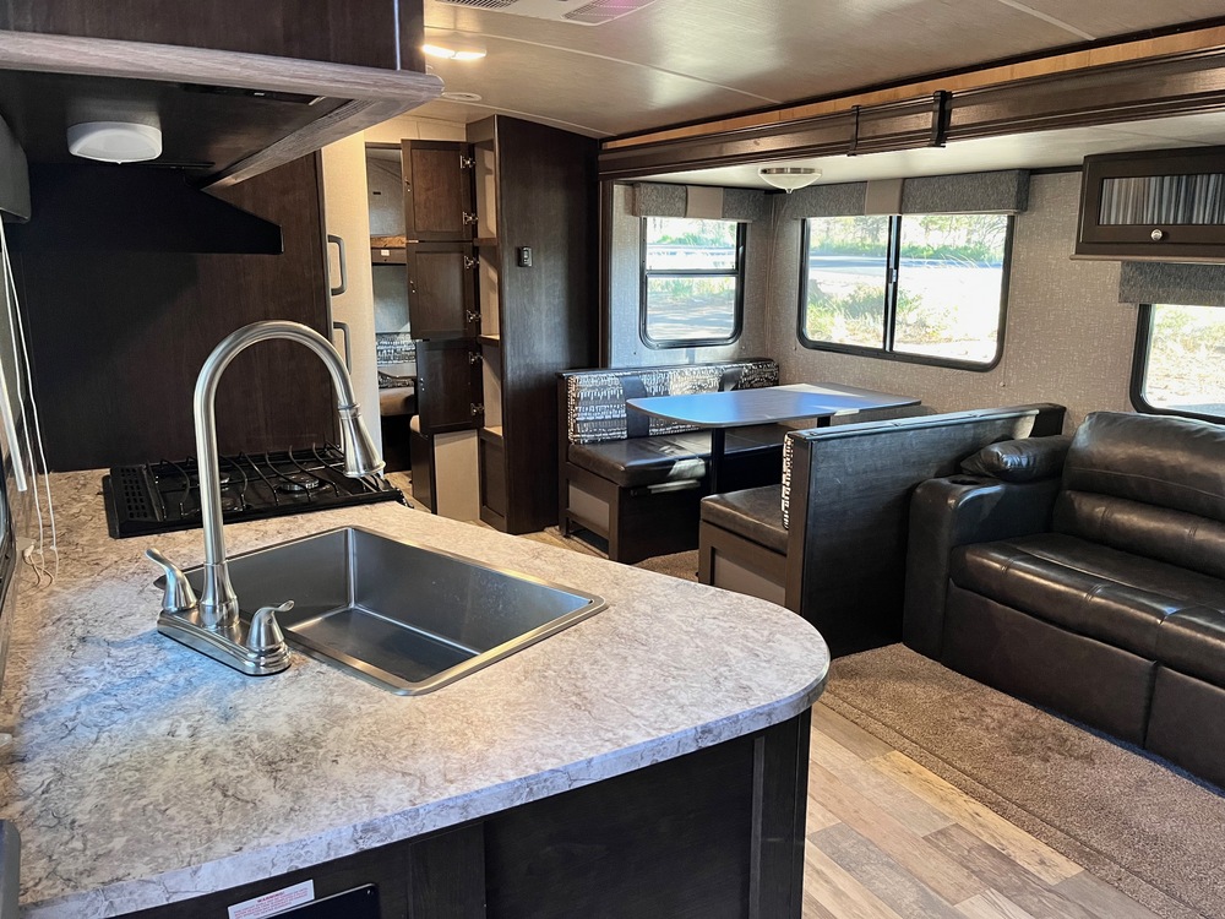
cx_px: 612
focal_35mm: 26
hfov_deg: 67.3
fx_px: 920
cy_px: 460
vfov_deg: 53.1
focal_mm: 5.1
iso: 400
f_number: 1.6
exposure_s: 1/60
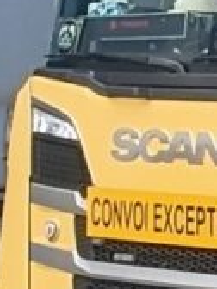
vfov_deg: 14.1
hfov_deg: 9.0
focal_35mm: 140
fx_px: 1170
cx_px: 600
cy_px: 114
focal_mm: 1.65
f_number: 2.2
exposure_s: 1/1032
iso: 50
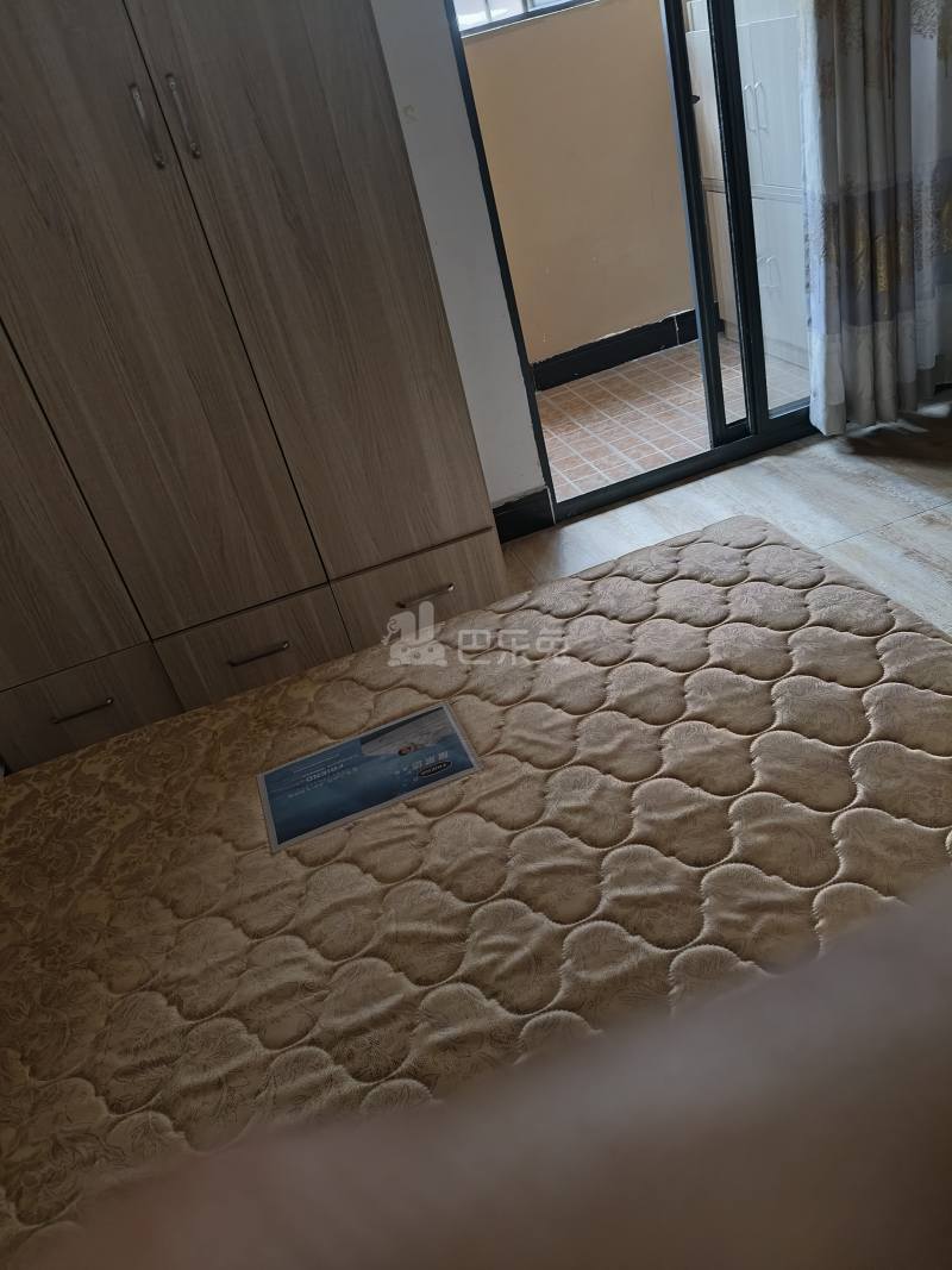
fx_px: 954
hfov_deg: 53.1
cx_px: 476
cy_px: 635
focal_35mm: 26
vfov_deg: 67.3
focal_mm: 4.84
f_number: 1.8
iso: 1250
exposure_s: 1/25
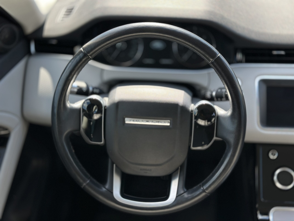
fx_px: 408
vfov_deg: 30.3
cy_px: 110
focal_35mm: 48
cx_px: 147
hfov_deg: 39.7
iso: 80
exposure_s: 1/773
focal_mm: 6.86
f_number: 1.78
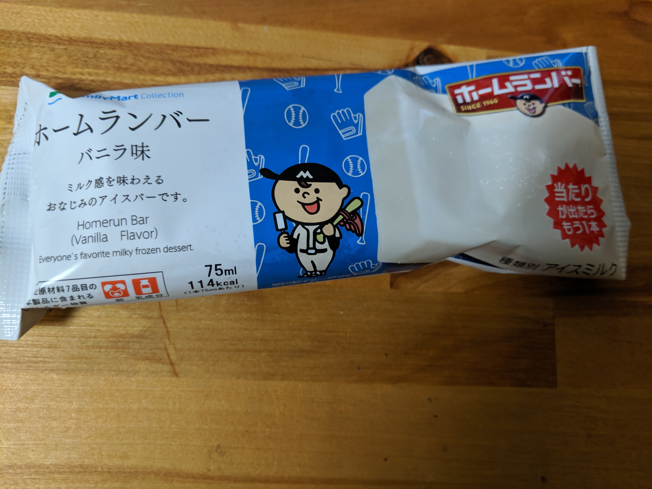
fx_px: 509
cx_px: 326
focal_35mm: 27
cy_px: 244
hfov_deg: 65.3
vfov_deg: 51.4
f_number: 1.8
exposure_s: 1/49.9
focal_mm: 4.44
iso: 529
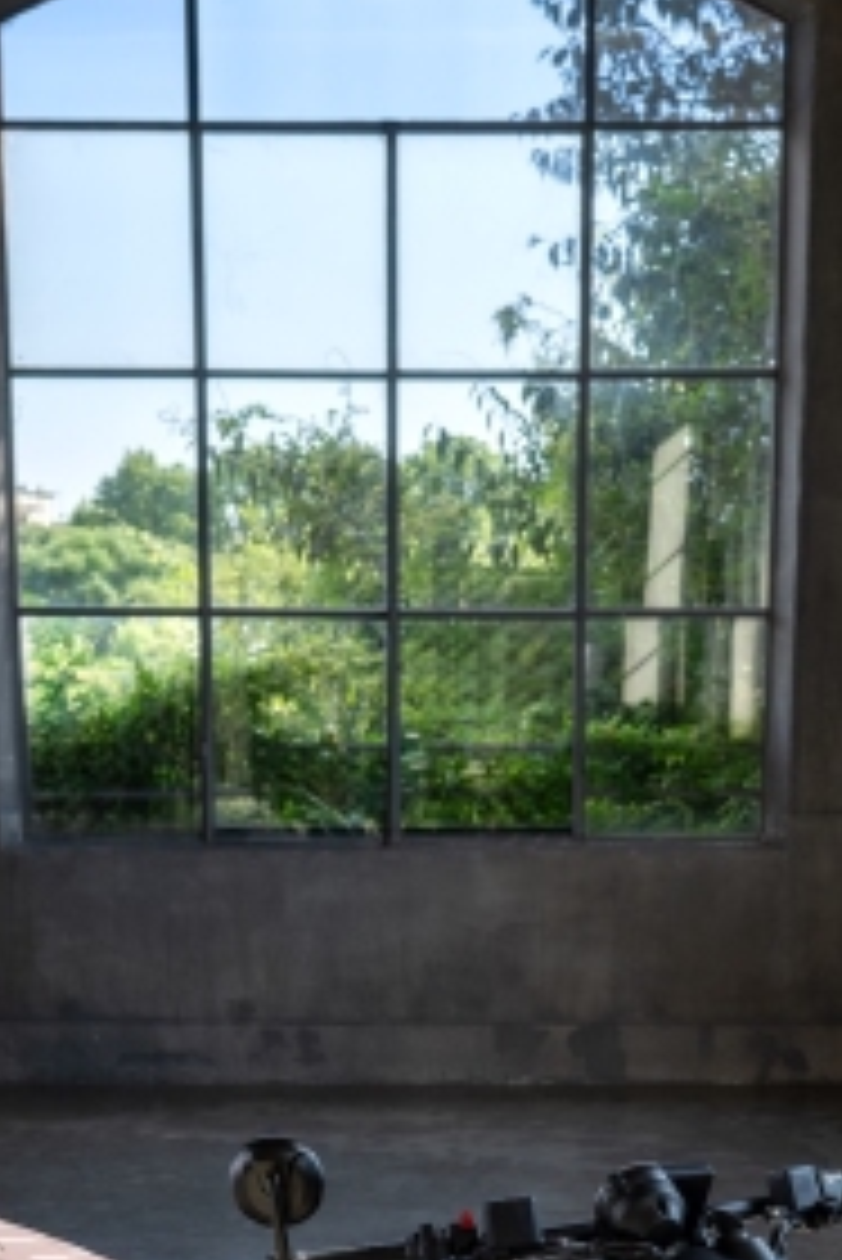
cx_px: 419
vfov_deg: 25.8
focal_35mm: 75
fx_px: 2628
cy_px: 1210
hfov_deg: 18.2
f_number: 5.6
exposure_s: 1/125
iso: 100
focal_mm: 35
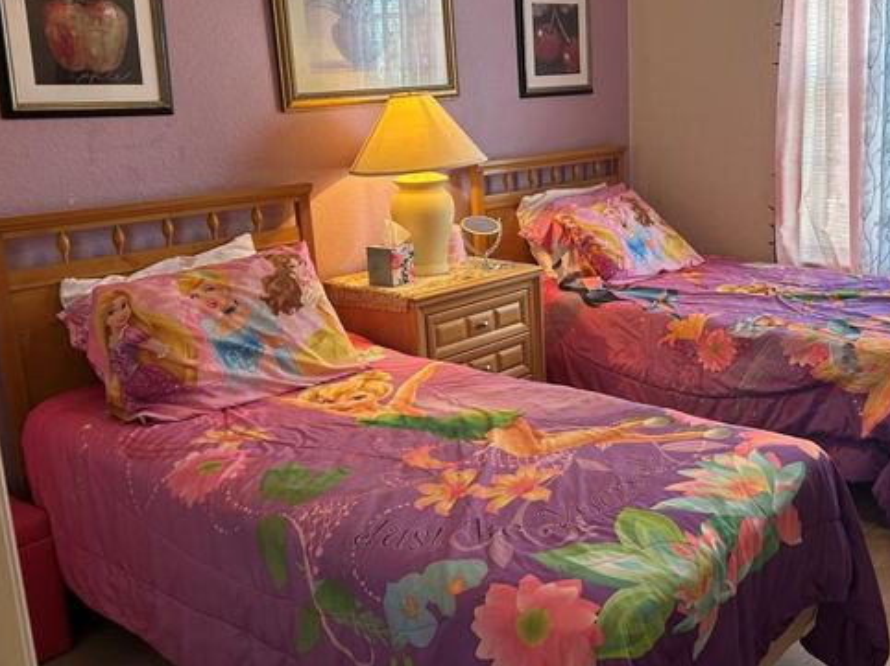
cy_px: 299
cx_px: 577
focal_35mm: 38
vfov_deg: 37.7
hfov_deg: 48.3
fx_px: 977
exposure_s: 1/60
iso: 100
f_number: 1.5
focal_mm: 5.7
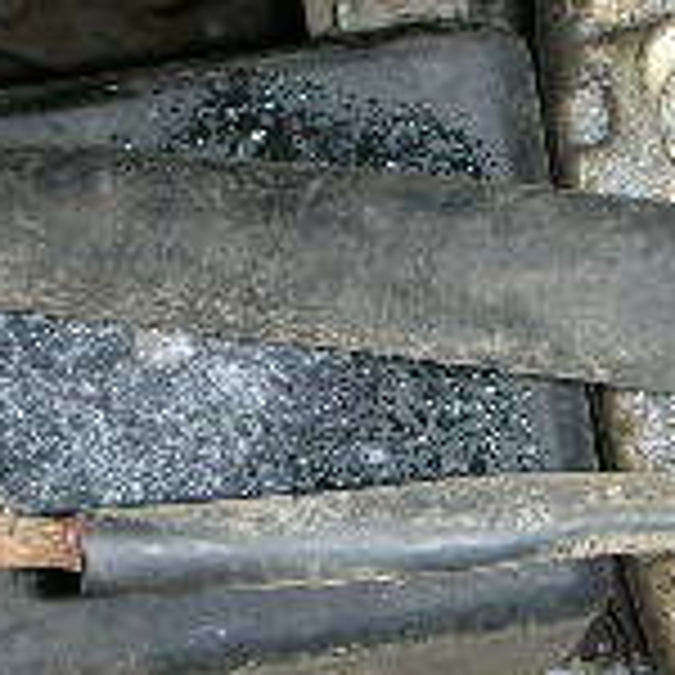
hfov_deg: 13.2
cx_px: 549
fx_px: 2912
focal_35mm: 132
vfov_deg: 13.2
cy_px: 428
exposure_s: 1/60.1
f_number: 3
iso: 50
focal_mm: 5.8
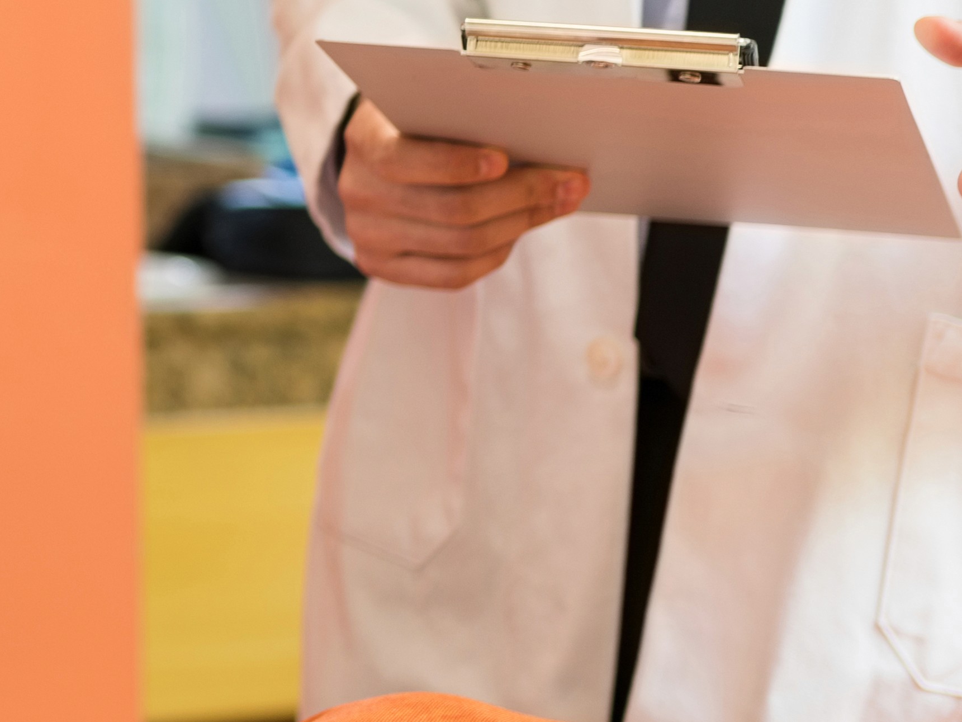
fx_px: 4197
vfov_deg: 9.7
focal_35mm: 151
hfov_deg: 12.3
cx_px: -556
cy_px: -163
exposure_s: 1/160
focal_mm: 35
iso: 100
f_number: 1.8
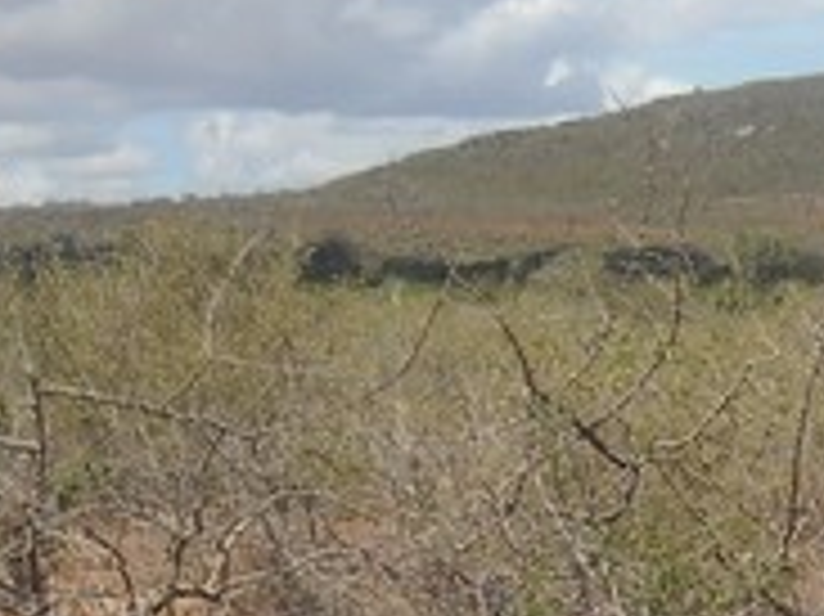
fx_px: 3640
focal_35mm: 153
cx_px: 1031
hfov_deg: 12.6
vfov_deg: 9.7
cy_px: 355
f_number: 5.6
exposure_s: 1/402
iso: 64
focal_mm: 5.7
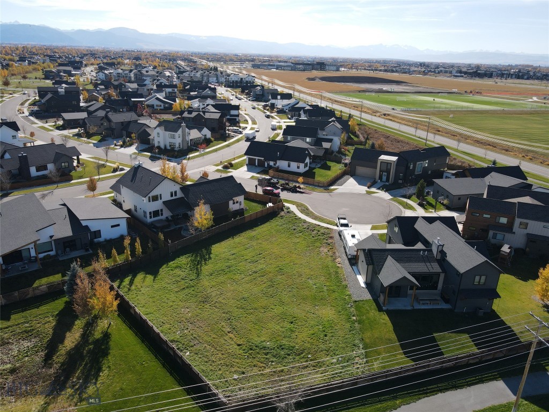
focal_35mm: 24
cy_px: 206
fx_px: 381
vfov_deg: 56.8
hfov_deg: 71.6
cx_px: 274
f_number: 2.8
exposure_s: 1/640
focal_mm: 4.5
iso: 100
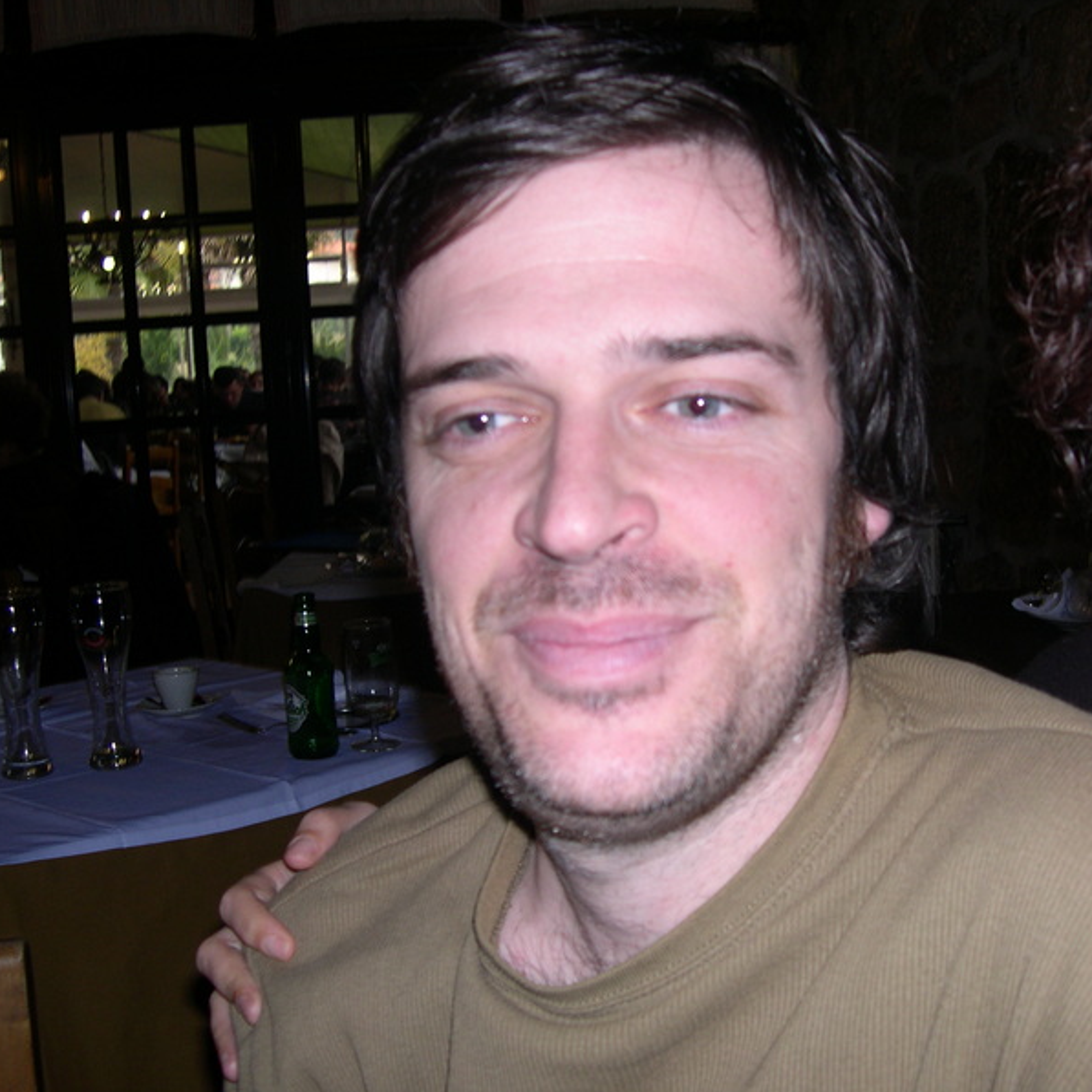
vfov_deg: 37.6
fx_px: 1606
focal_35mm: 45
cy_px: 545
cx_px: 653
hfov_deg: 37.4
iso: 100
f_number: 2.8
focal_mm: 8
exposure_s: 1/60
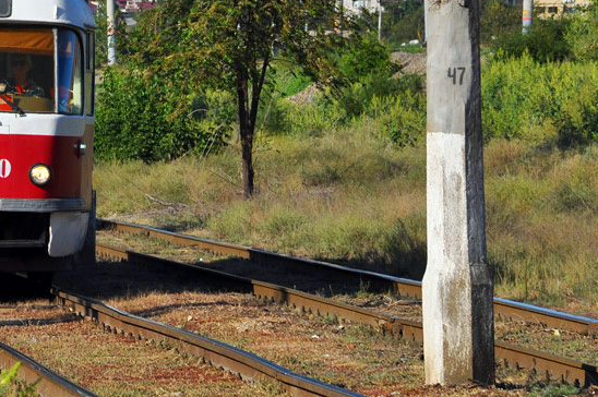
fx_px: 5726
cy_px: -10
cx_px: -27
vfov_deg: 4.0
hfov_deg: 6.0
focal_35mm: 345
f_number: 8
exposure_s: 1/500
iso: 200
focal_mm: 105
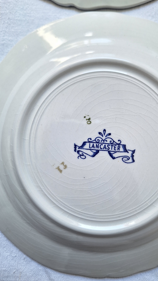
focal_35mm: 26
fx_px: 194
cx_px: 100
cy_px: 138
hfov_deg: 44.0
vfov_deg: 71.9
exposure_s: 1/100
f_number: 1.8
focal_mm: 5.54
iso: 50
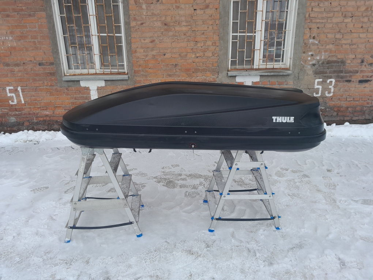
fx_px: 291
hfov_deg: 65.3
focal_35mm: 27
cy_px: 140
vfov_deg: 51.4
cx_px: 186
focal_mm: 4
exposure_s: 1/197
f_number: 1.8
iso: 40
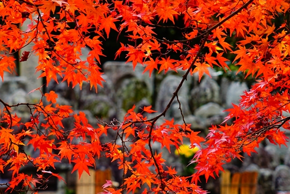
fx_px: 1394
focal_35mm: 173
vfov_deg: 7.9
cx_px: 63
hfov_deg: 11.8
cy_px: 117
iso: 125
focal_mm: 73
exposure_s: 1/125
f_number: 5.6
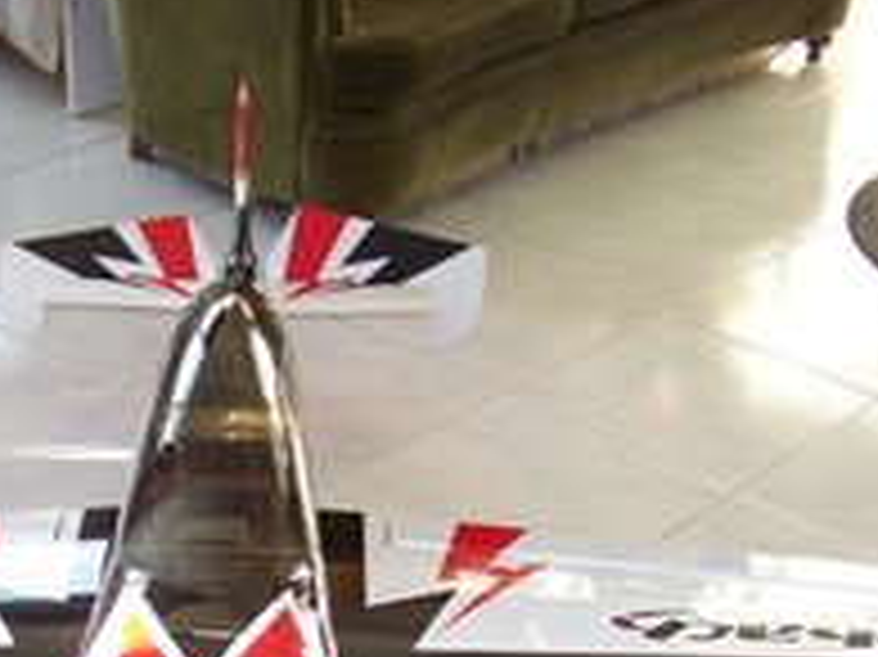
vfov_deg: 19.4
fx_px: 1876
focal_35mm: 74
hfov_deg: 26.0
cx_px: 230
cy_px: 639
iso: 64
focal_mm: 5.85
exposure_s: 1/40
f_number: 2.8
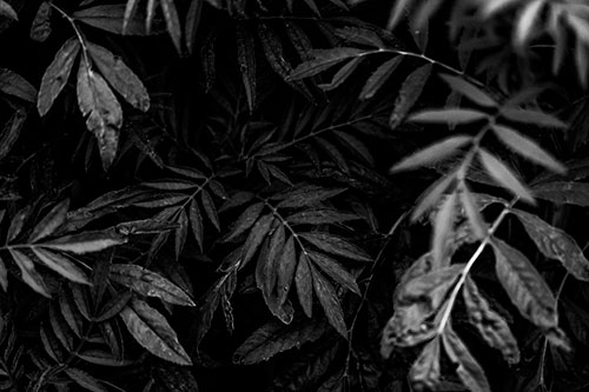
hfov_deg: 9.8
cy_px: 196
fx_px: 3435
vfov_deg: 6.5
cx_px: 294
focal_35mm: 210
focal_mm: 210
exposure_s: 1/250
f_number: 6
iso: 3200
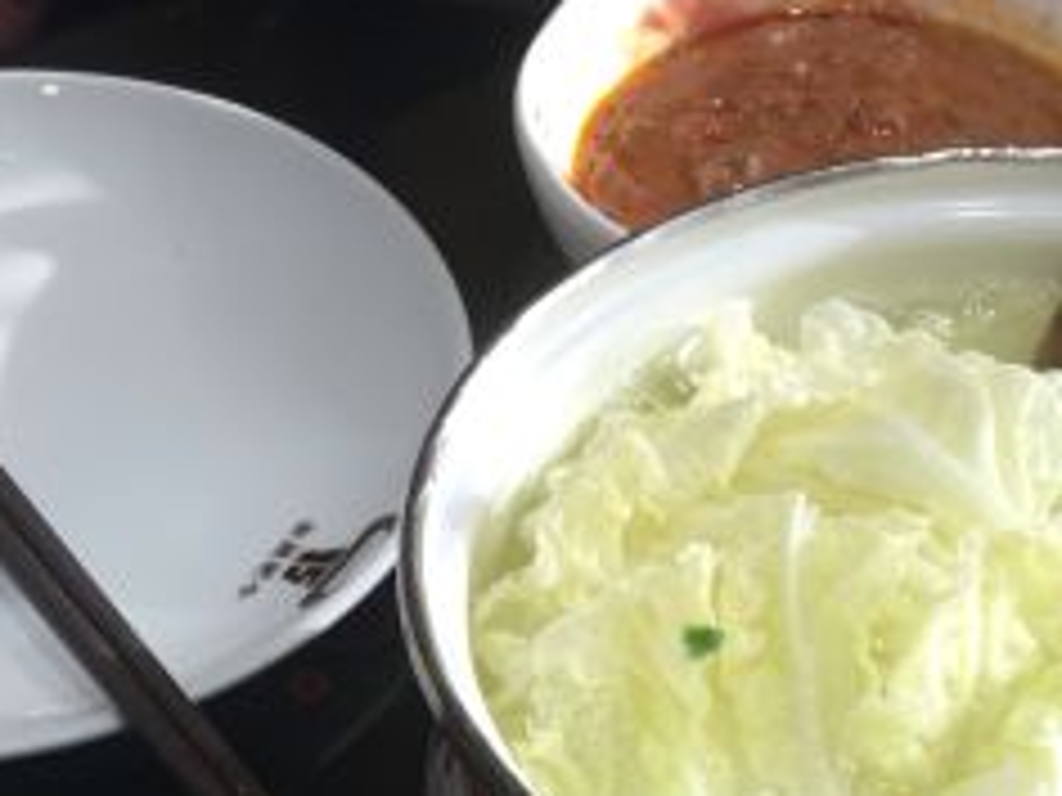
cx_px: 122
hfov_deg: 22.3
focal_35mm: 86
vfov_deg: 16.2
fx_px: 2638
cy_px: 1064
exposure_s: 1/50
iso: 32
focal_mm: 4.15
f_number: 2.2
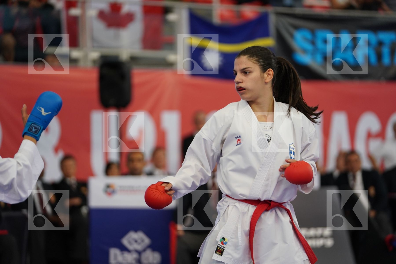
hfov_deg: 12.9
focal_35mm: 159
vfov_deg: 8.6
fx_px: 1749
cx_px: 198
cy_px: 132
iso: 1250
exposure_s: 1/1000
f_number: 2.8
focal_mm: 159
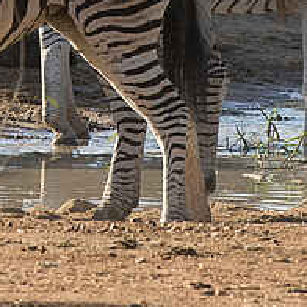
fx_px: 16686
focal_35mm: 1663
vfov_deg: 1.1
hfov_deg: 1.1
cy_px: -417
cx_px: -103
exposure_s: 1/500
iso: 280
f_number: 6.7
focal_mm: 200
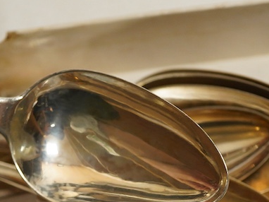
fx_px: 792
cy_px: 194
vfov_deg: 14.3
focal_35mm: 102
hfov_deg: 19.3
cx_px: 131
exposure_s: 1/125
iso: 1250
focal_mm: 30
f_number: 3.5
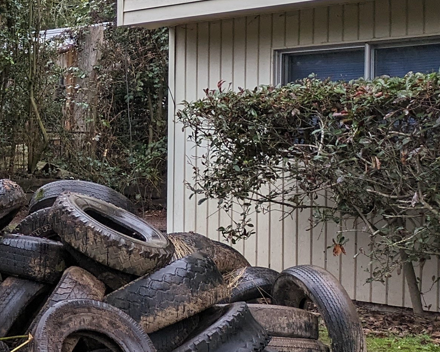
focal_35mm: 96
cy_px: 151
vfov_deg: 16.0
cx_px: -335
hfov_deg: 16.8
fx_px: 1250
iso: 52
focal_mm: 5.43
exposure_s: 1/120
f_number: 1.89
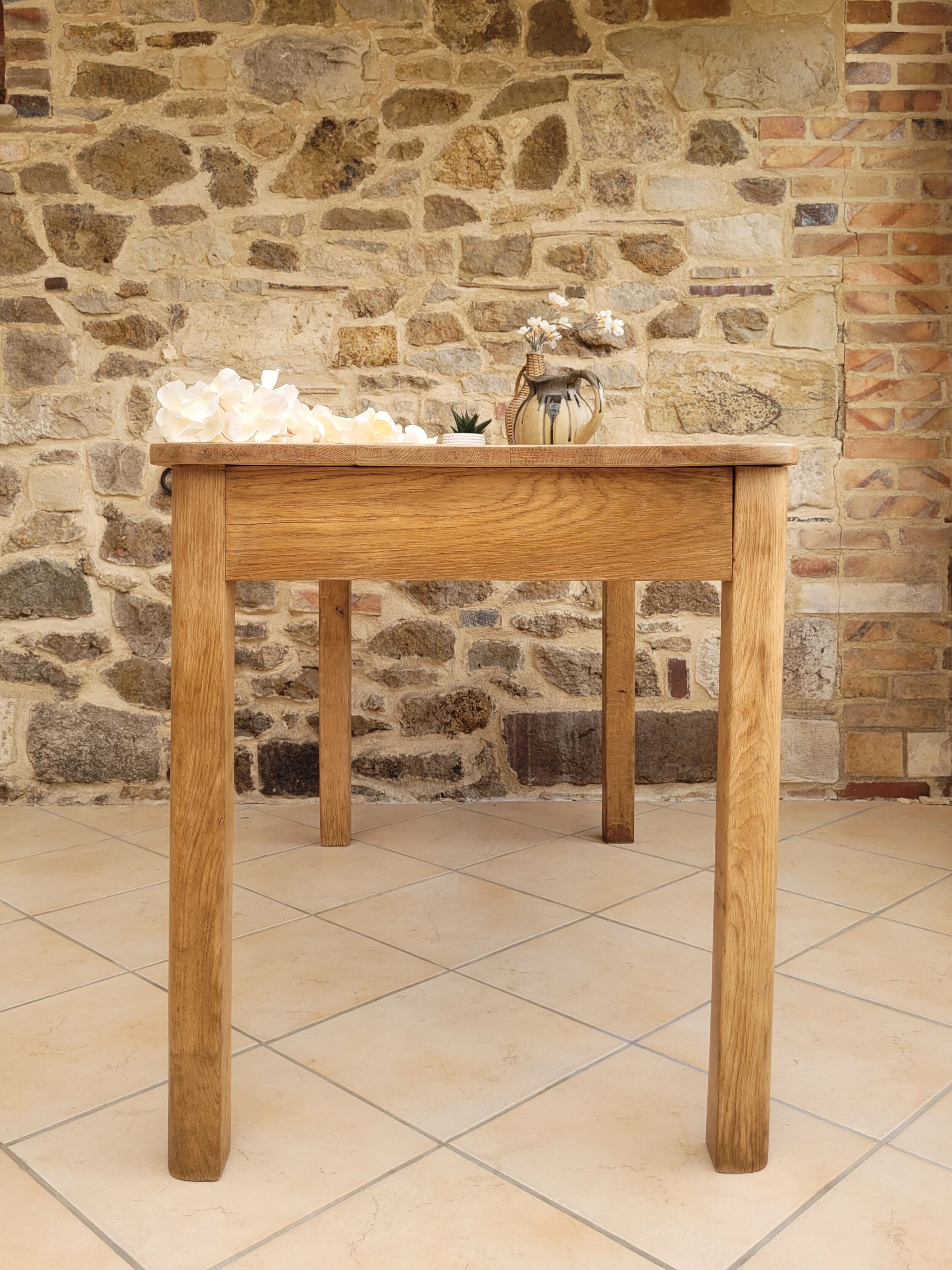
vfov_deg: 67.3
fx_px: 953
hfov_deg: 53.1
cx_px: 476
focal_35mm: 26
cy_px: 635
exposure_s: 1/125
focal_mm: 5.4
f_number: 1.8
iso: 40
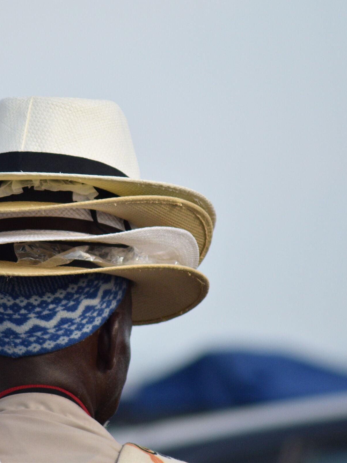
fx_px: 6952
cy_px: 232
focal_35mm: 520
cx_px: 73
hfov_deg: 2.9
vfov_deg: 3.8
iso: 800
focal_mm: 240
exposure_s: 1/2500
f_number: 5
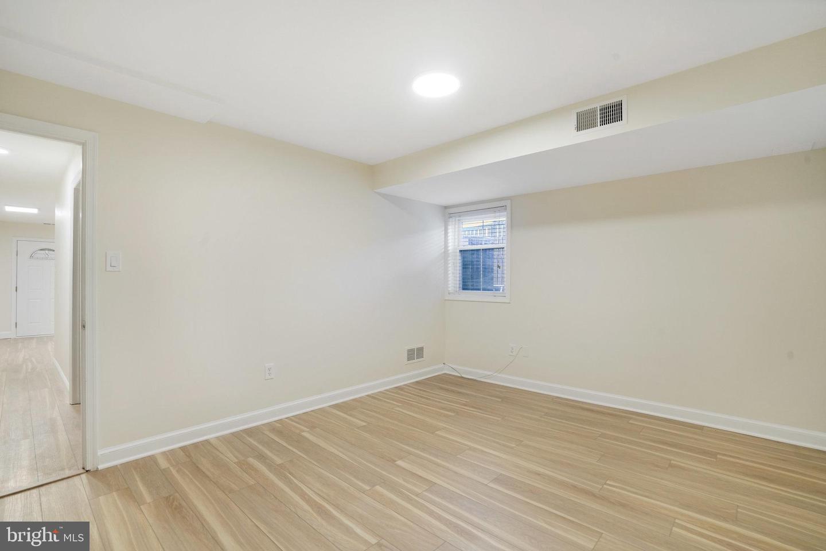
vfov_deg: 73.7
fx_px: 367
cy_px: 276
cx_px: 413
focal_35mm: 16
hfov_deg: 96.7
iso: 1250
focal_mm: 16
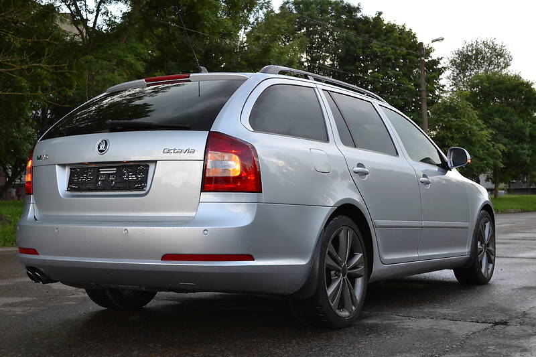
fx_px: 759
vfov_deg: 26.5
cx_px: 268
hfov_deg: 38.9
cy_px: 178
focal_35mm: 51
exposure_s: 1/125
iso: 180
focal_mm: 34
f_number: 5.6
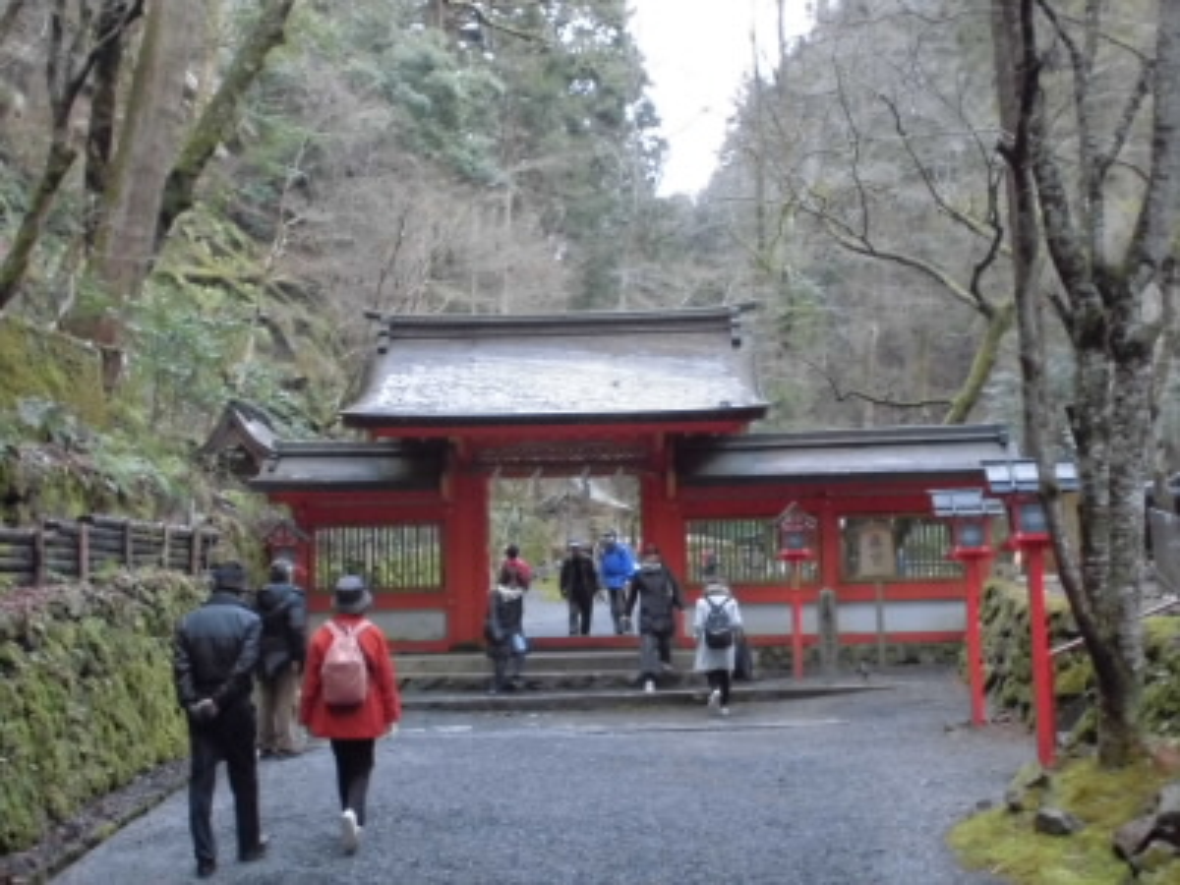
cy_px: 442
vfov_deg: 33.6
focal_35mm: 43
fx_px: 1466
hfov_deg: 43.9
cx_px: 590
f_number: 4.5
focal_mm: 7.8
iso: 400
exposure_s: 1/60
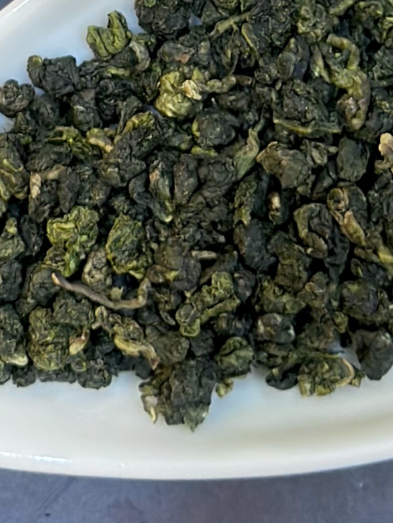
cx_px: 35
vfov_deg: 10.2
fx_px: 2845
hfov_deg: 7.9
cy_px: -208
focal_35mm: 188
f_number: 1.78
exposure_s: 1/50
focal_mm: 6.86
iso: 200
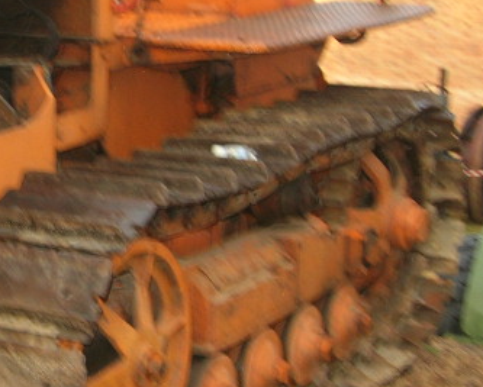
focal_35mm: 114
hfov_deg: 16.2
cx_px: -99
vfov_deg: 13.5
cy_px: 113
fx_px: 1631
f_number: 2.8
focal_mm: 7.8
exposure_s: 1/31.1
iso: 64
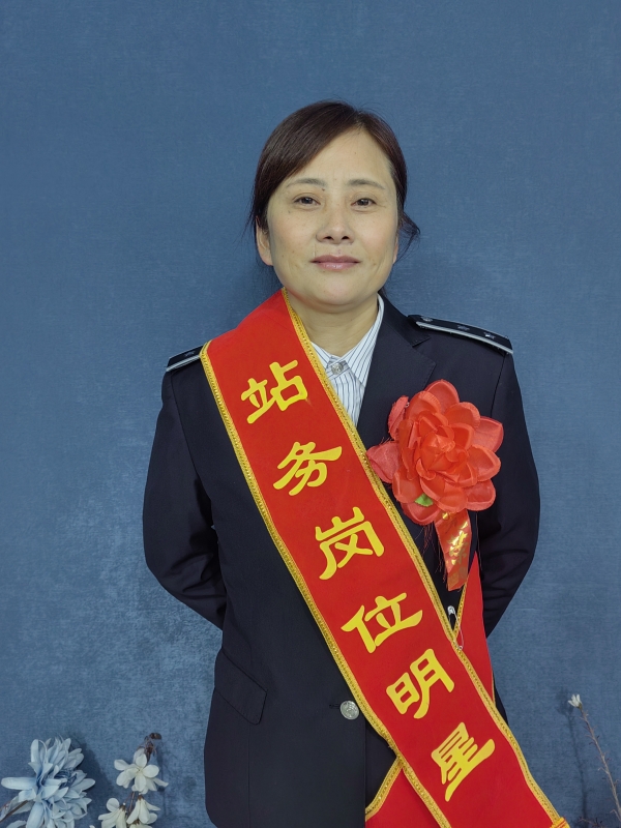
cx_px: 310
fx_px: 646
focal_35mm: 27
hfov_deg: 51.4
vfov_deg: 65.3
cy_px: 414
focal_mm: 5.52
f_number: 1.9
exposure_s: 1/33.3
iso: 100
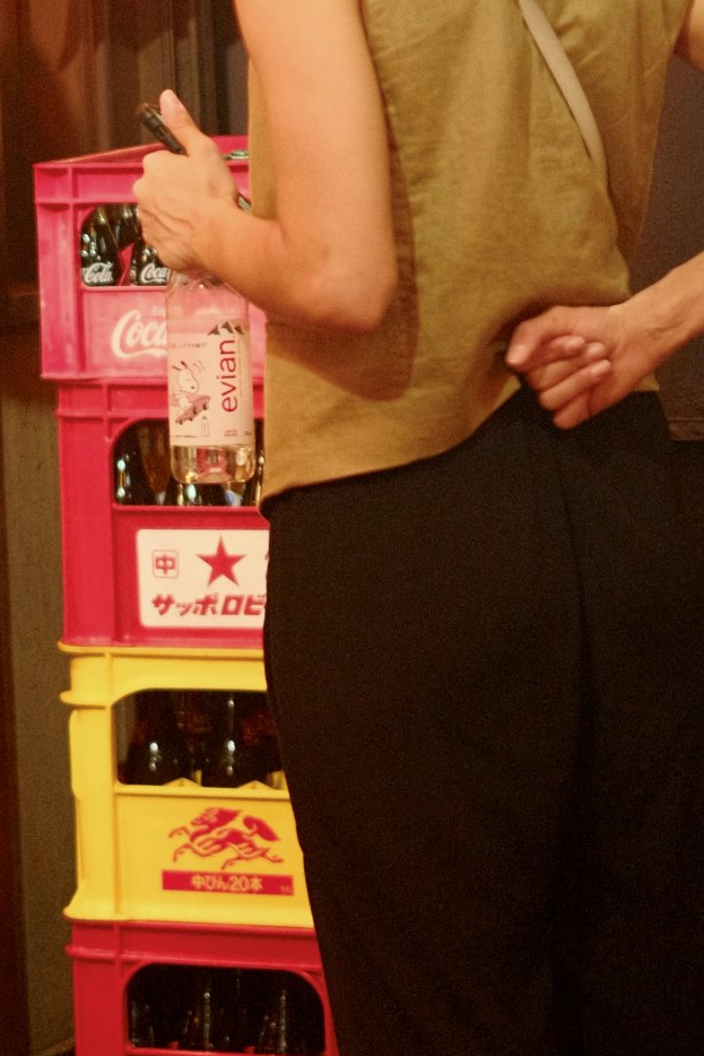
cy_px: 61
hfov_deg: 8.2
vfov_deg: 12.2
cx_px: -24
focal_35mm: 167
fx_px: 4896
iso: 1600
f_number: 1.4
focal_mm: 33
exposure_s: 1/100
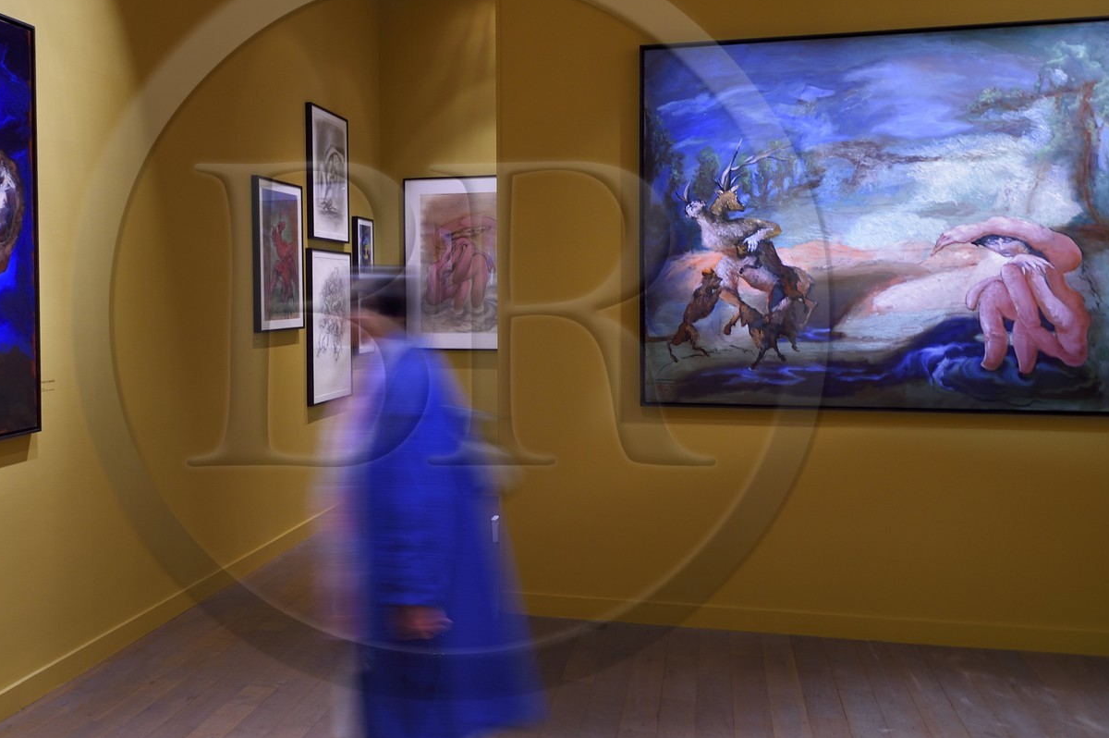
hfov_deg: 58.3
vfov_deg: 41.0
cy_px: 315
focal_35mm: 32
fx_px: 985
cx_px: 448
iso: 800
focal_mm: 24
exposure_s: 1/4
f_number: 6.3
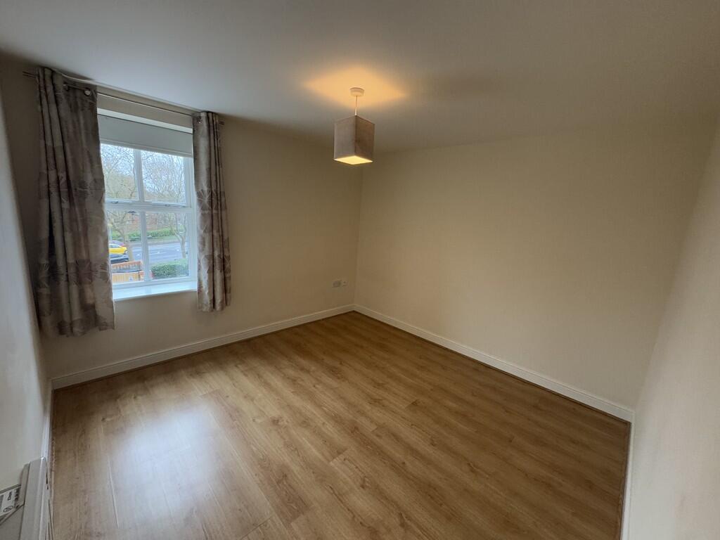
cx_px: 360
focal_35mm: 14
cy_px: 270
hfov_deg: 102.1
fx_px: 291
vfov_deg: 85.7
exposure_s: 1/100
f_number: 2.2
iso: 160
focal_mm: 2.22
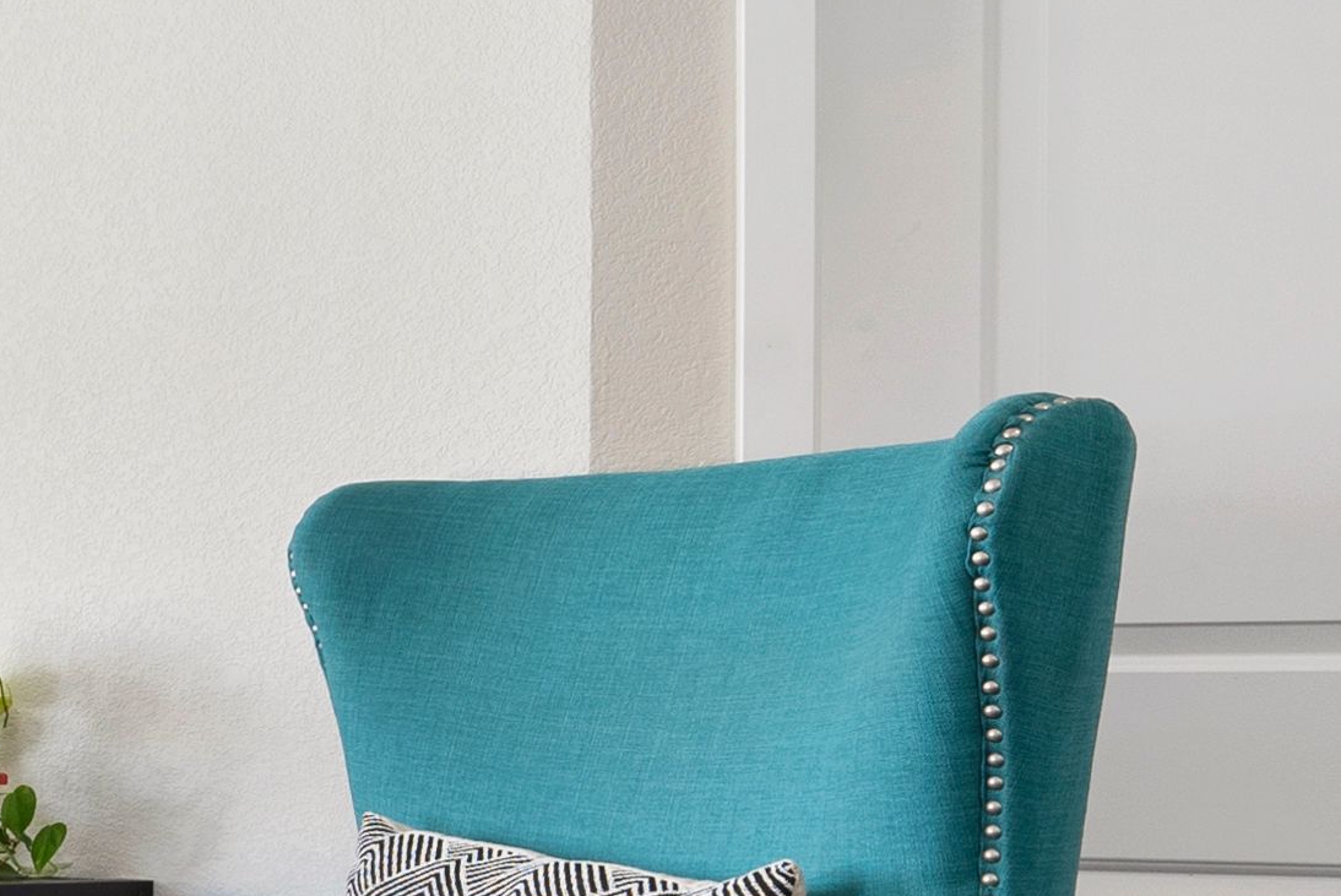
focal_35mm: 62
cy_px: 723
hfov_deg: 19.9
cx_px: -1244
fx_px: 2311
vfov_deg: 21.7
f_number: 8
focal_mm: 16
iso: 500
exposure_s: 1/13
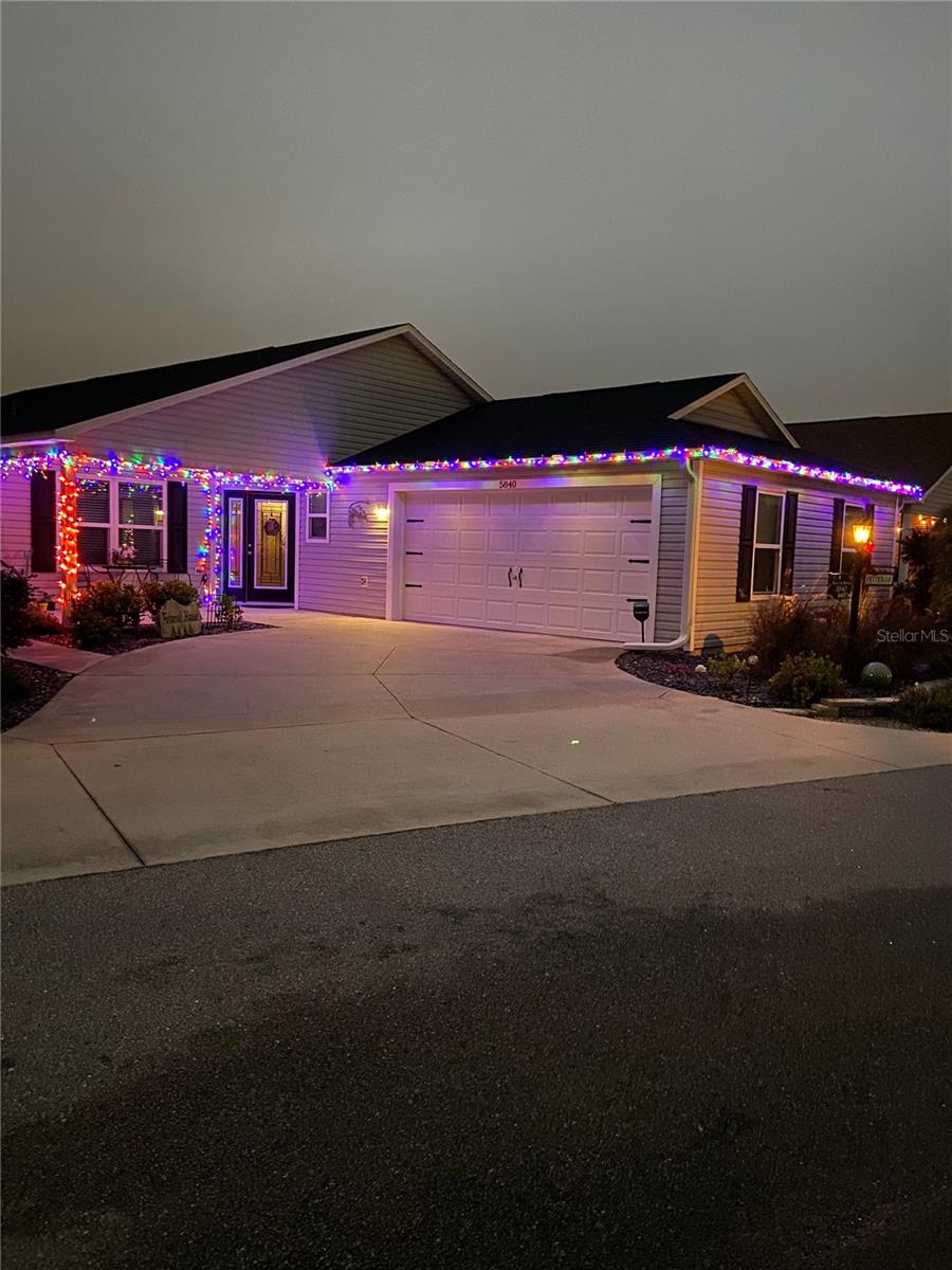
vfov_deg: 67.3
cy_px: 635
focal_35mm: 26
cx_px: 476
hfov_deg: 53.1
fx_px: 953
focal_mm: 4.25
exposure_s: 1/8
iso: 640
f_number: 1.8
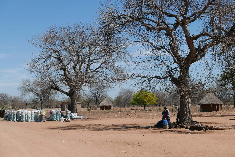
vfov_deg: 19.5
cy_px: 78
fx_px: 457
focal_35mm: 70
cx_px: 118
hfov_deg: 28.8
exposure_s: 1/1000
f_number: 5.6
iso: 200
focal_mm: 31.5
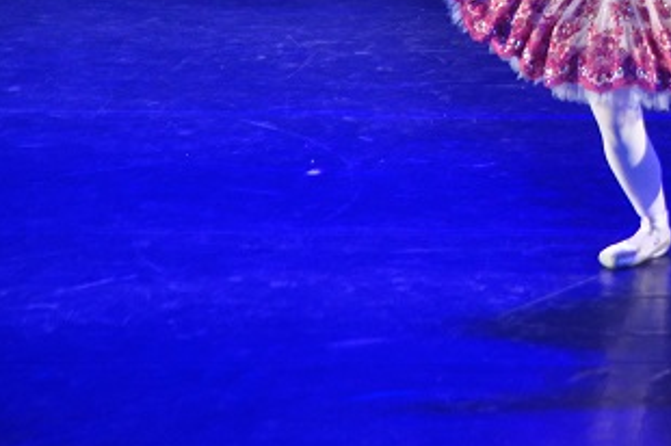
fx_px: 8081
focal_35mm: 434
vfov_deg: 3.2
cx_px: 753
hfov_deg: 4.7
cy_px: -16
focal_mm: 112
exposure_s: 1/80
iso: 1400
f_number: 5.6
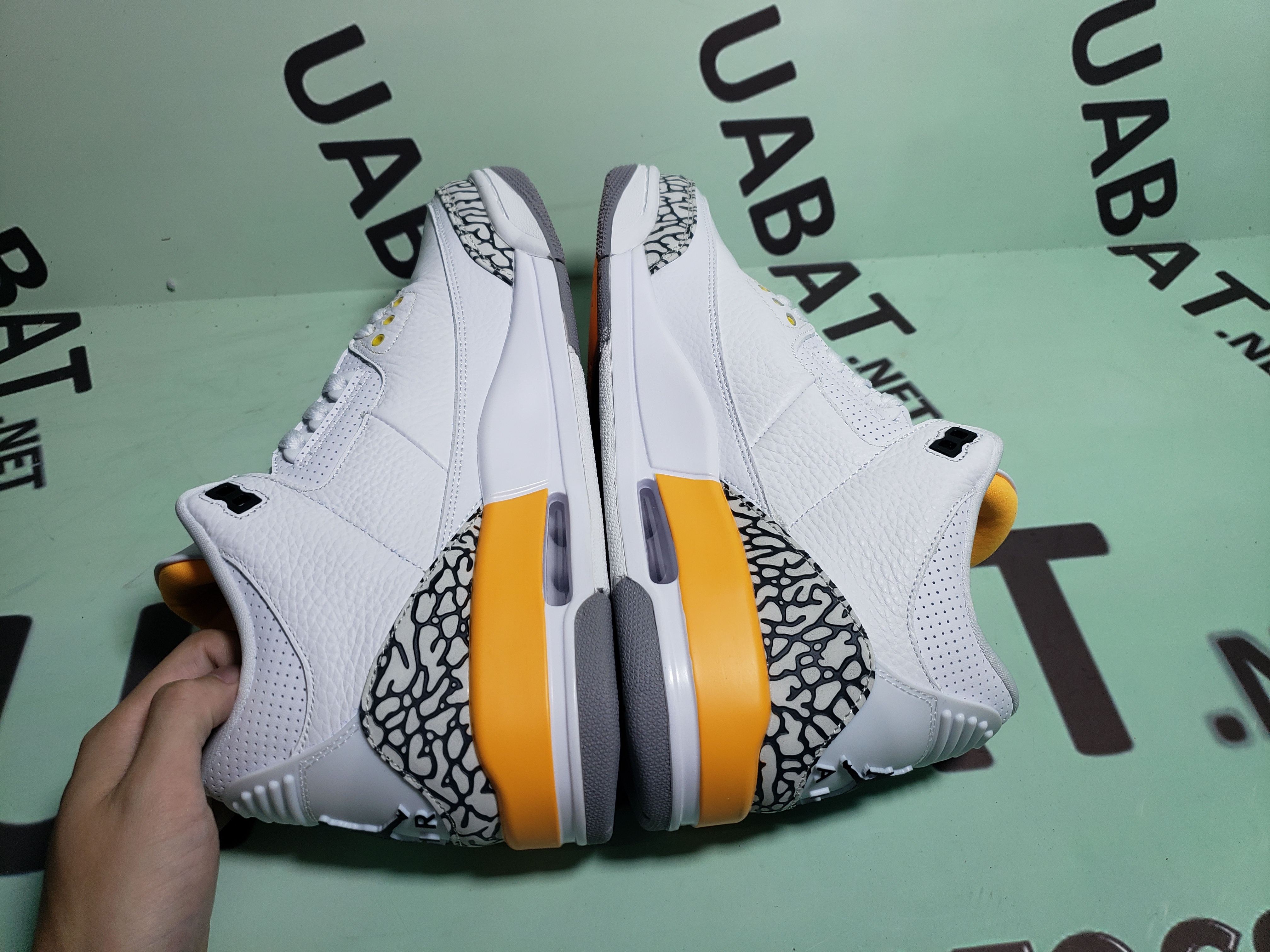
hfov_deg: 67.3
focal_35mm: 26
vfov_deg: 53.1
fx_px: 954
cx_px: 635
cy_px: 476
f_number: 1.5
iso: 50
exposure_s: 1/603
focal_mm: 4.3
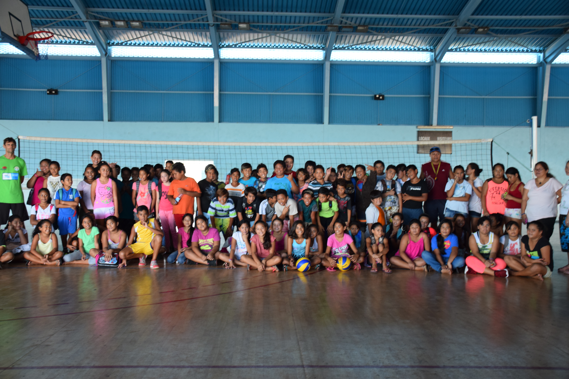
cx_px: 284
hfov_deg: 53.1
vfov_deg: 36.9
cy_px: 190
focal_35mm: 36
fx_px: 569
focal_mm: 24
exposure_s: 1/60
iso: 800
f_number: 3.8
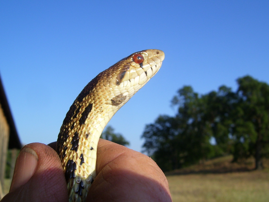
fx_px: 288
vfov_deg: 38.7
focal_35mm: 37
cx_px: 134
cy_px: 101
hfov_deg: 50.1
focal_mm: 6
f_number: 4.8
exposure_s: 1/350
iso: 80
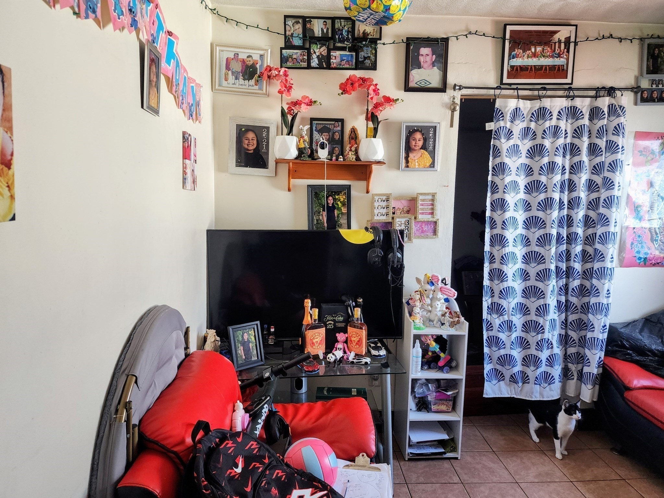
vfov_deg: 58.9
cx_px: 332
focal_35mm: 23
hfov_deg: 73.9
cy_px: 249
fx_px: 441
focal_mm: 6.4
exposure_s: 1/120
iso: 200
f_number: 1.8
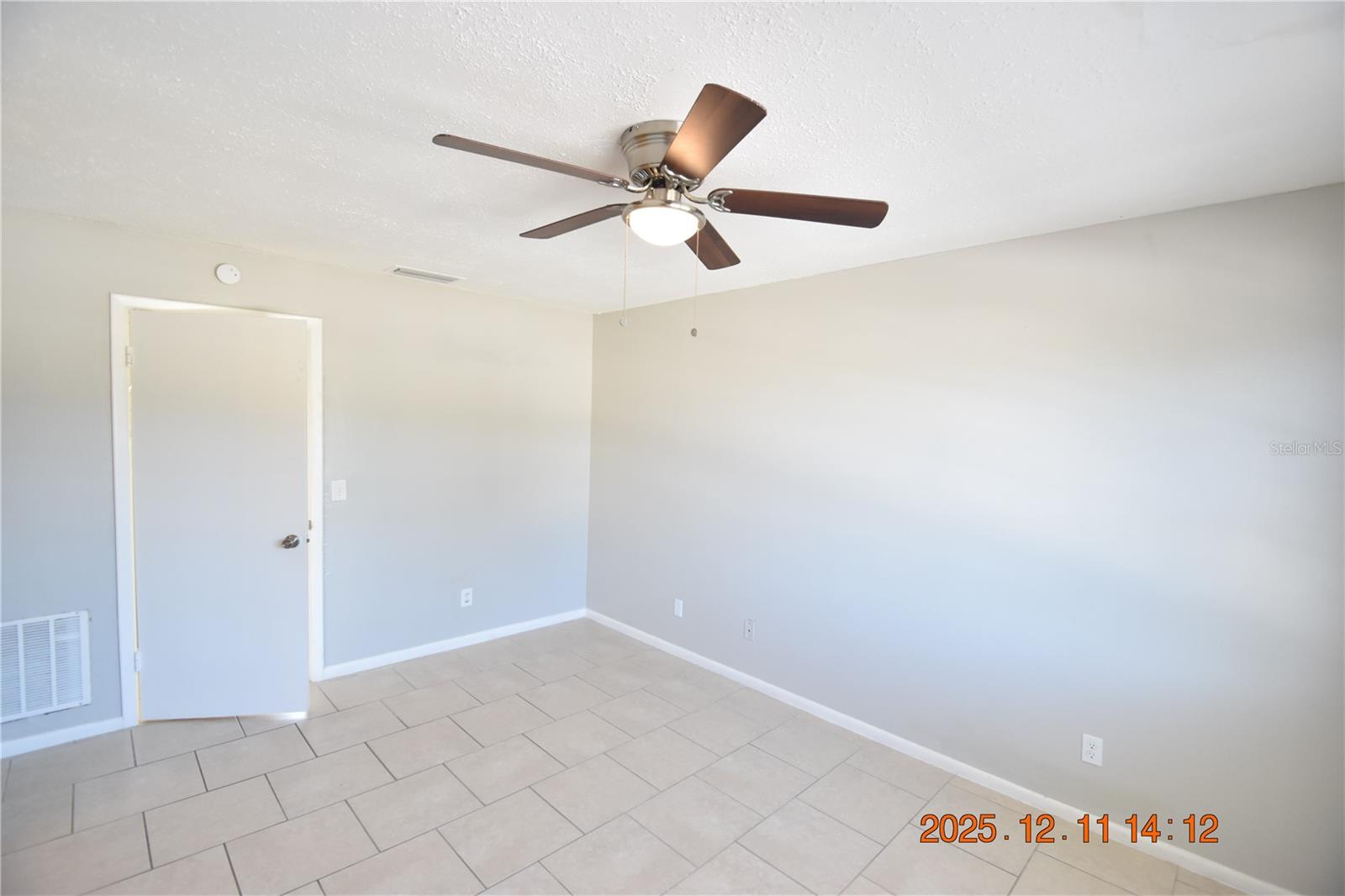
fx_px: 560
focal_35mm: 15
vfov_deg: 77.3
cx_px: 672
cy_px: 448
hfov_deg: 100.4
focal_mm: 10
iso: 800
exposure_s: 1/125
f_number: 3.5
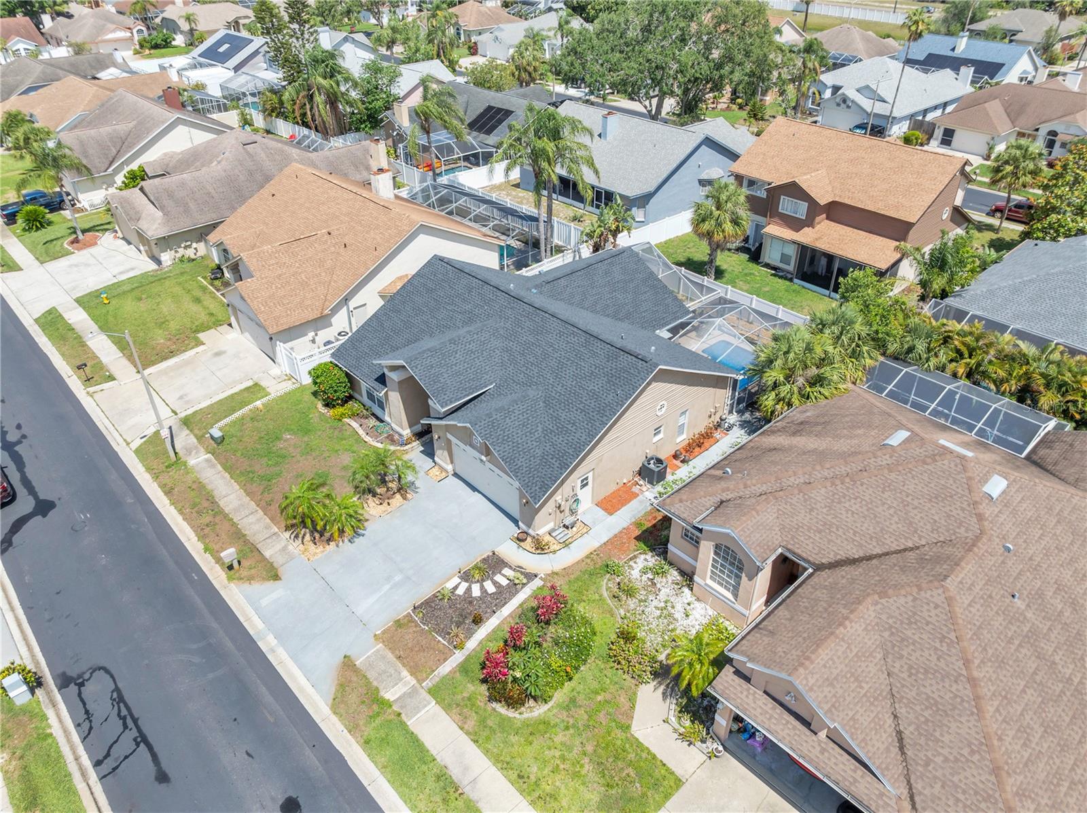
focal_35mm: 24
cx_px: 544
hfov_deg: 71.6
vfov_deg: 56.7
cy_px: 406
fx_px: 753
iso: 100
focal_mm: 12.29
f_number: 2.8
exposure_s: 1/1600
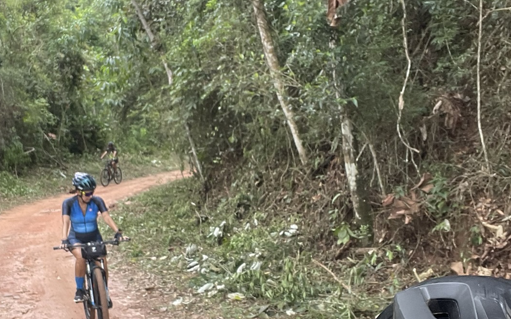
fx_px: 655
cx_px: 220
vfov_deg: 27.2
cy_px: 222
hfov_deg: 42.5
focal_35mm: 47
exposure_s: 1/121
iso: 64
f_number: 2.2
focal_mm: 2.71
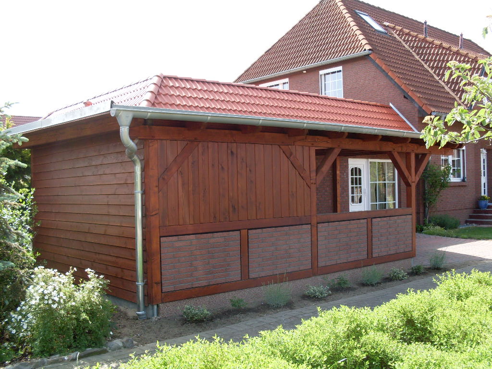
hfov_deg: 49.0
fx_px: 540
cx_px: 246
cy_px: 184
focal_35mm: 38
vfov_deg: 37.7
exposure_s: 1/350
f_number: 2.8
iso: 80
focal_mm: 6.3
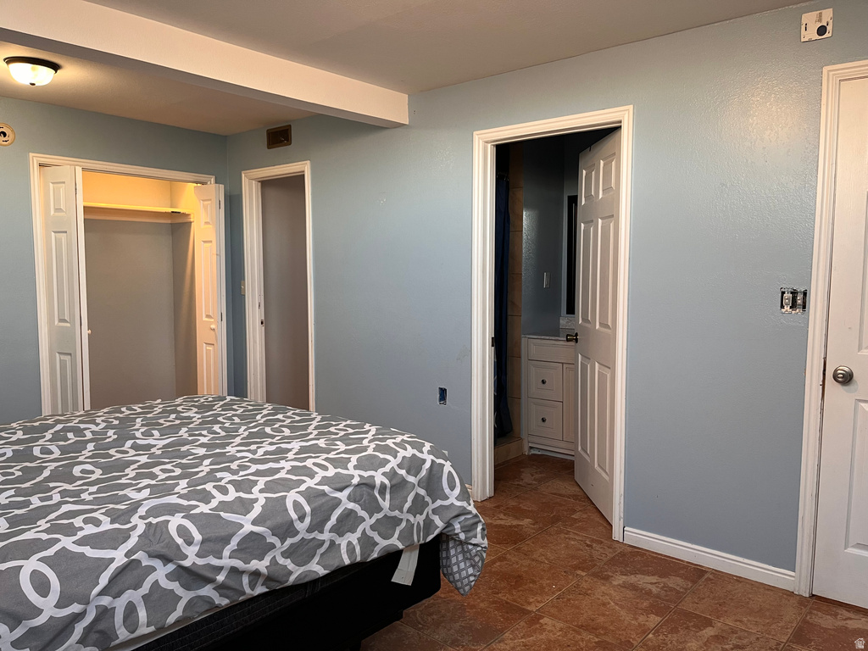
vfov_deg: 53.1
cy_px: 326
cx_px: 434
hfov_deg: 67.3
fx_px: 652
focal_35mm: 26
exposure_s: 1/60
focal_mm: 5.1
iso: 125
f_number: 1.6
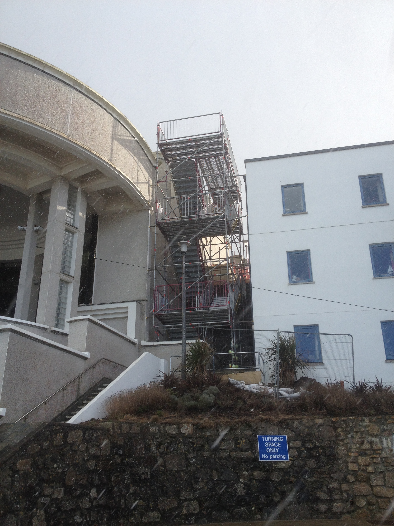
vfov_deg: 52.6
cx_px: 197
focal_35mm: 35
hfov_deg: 40.7
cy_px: 263
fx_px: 531
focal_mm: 4.28
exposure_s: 1/920
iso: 50
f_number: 2.4
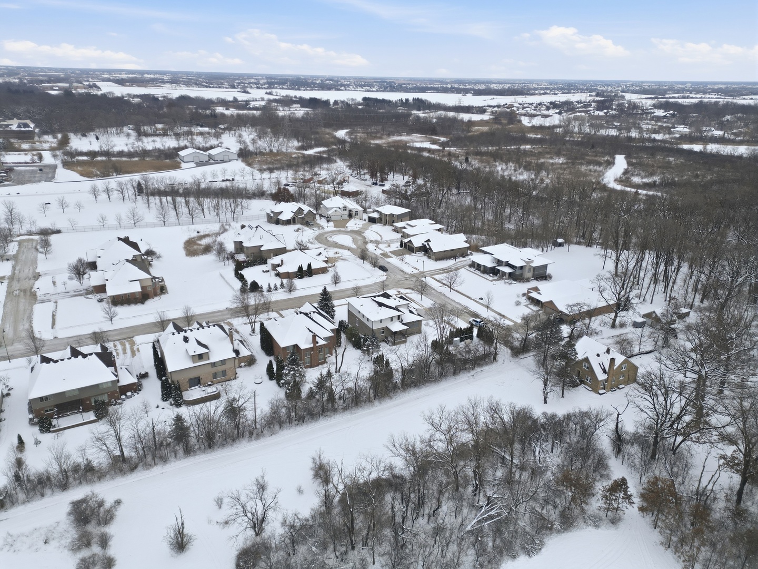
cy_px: 284
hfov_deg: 71.6
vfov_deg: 56.8
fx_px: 526
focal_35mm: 24
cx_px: 379
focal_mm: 6.7
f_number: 1.7
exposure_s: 1/2000
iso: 110
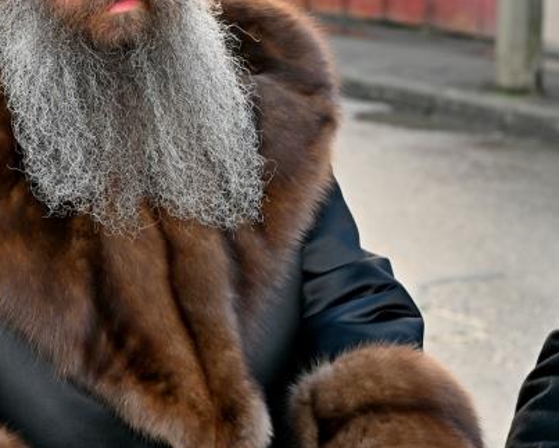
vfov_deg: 13.7
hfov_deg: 17.0
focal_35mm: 112
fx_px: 1854
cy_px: 137
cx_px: 119
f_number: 4
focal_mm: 47
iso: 80
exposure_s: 1/160
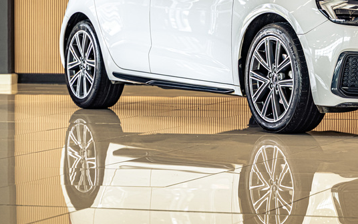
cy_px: 2
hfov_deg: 14.2
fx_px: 1424
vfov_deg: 8.9
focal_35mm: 146
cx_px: 333
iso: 500
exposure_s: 1/125
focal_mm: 75
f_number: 4.5
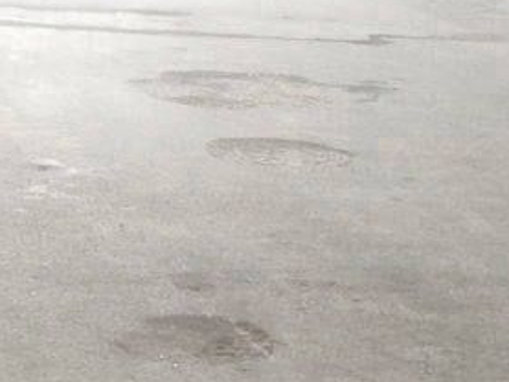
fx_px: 1353
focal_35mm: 92
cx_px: 40
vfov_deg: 15.3
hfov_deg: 20.8
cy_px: 509
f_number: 2.2
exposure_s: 1/30
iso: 80
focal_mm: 4.15
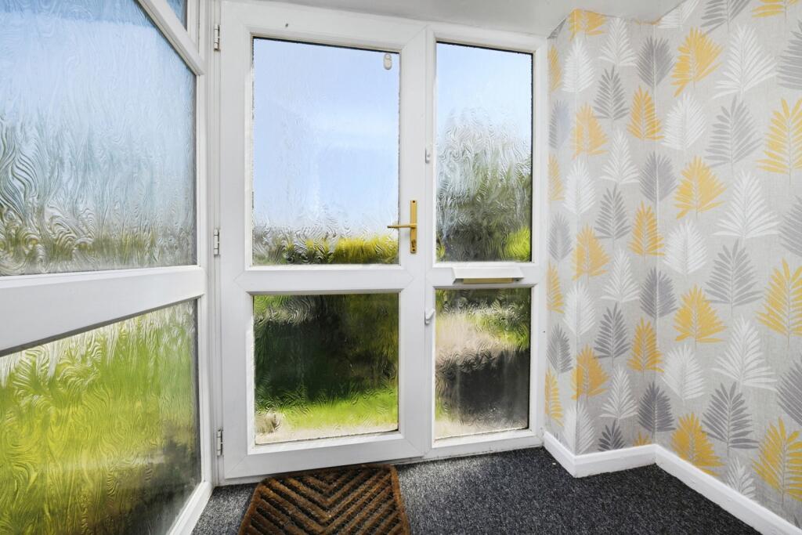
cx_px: 401
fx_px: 334
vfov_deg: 77.3
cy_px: 268
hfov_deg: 100.4
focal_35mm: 15
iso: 640
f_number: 22
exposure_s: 1/250
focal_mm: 15
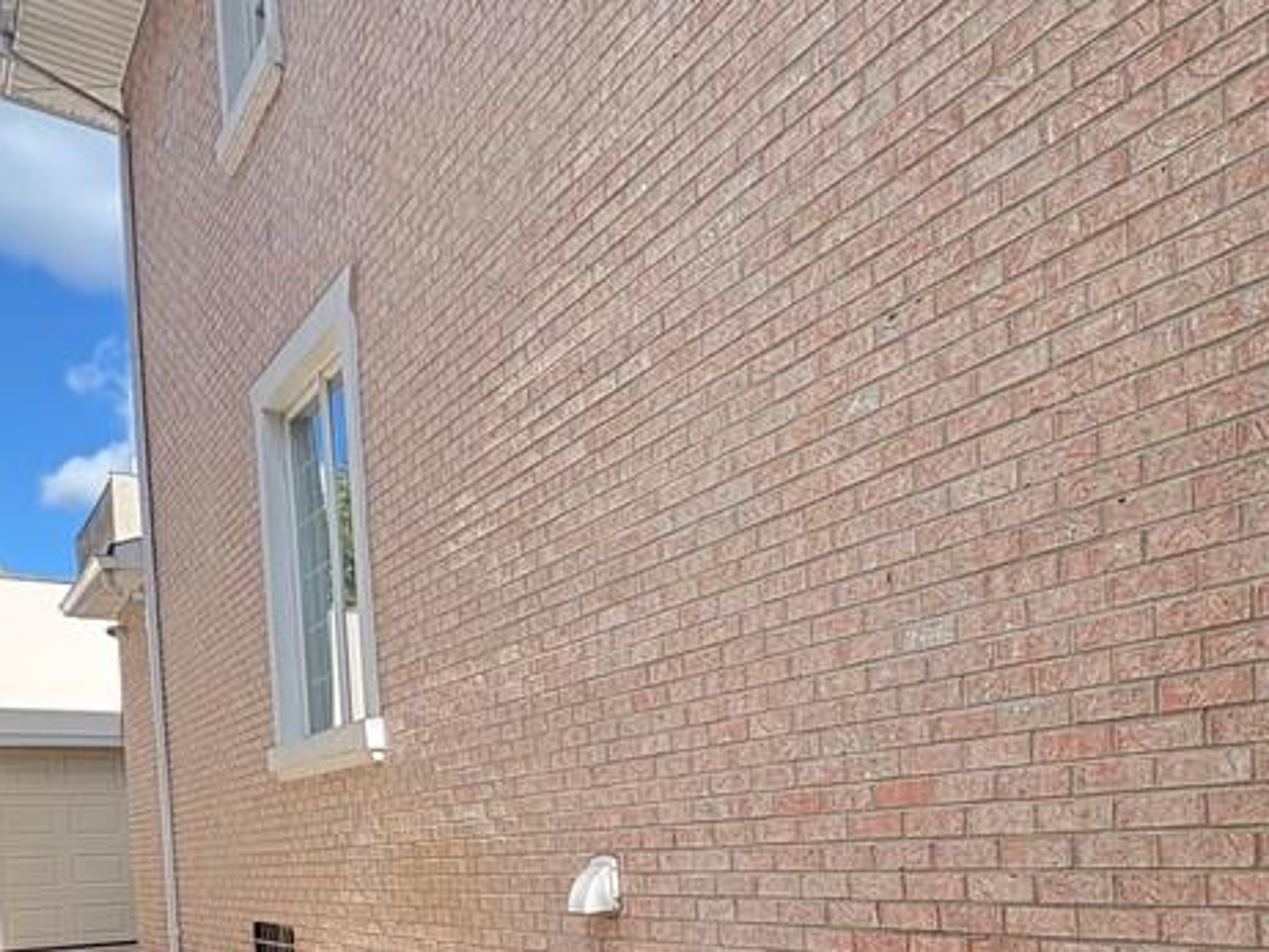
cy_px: 856
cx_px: 1008
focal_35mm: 31
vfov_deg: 41.8
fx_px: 1137
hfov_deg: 54.5
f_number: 2.2
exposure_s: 1/416
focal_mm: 2.22
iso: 50
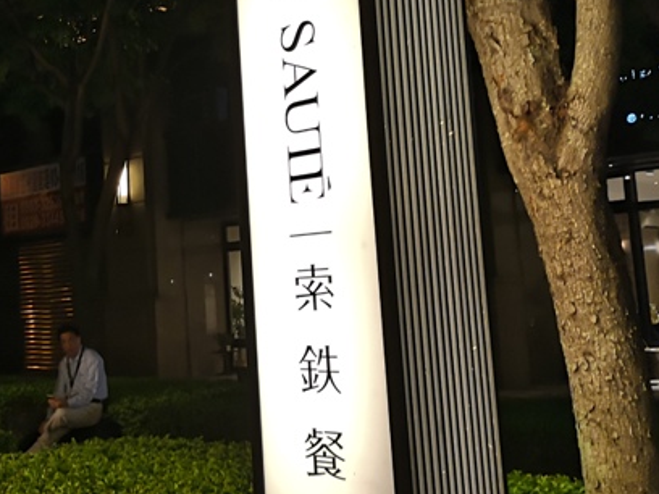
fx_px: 1009
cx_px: 113
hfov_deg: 34.8
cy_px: 189
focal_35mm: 53
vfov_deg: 27.4
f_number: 1.8
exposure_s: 1/100
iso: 100
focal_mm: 3.95
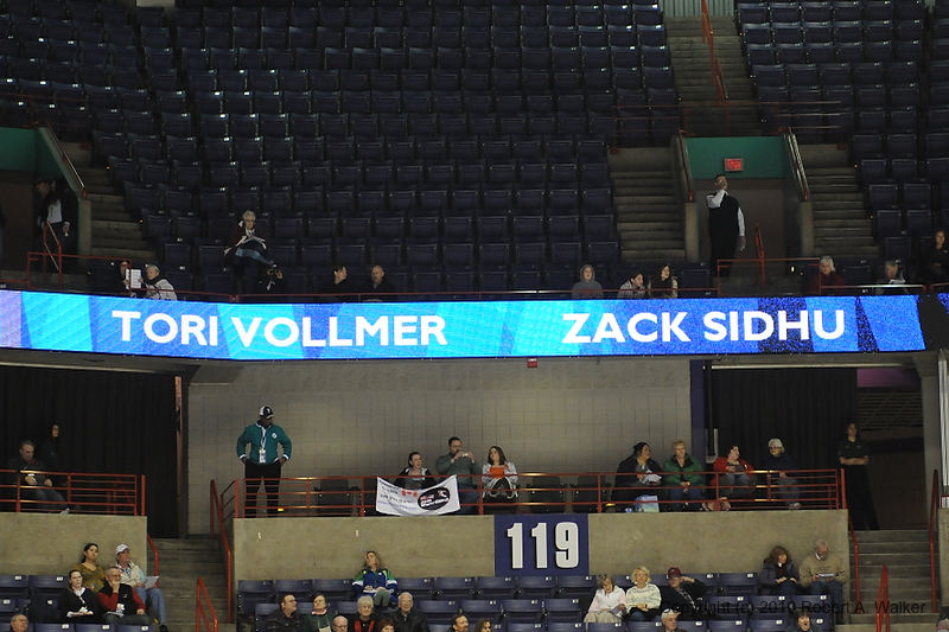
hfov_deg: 19.5
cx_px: 474
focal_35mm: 105
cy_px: 316
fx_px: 2767
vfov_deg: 13.0
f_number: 2.8
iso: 1400
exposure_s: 1/250
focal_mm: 70
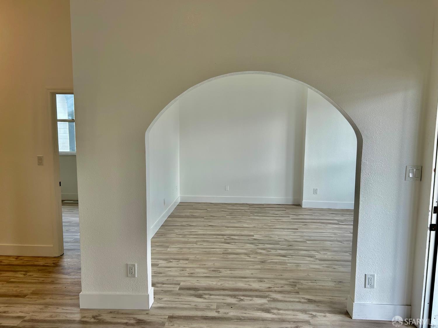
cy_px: 164
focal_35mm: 26
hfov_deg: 67.3
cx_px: 219
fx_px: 329
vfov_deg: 53.1
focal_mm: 5.7
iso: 50
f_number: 1.5
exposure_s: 1/296
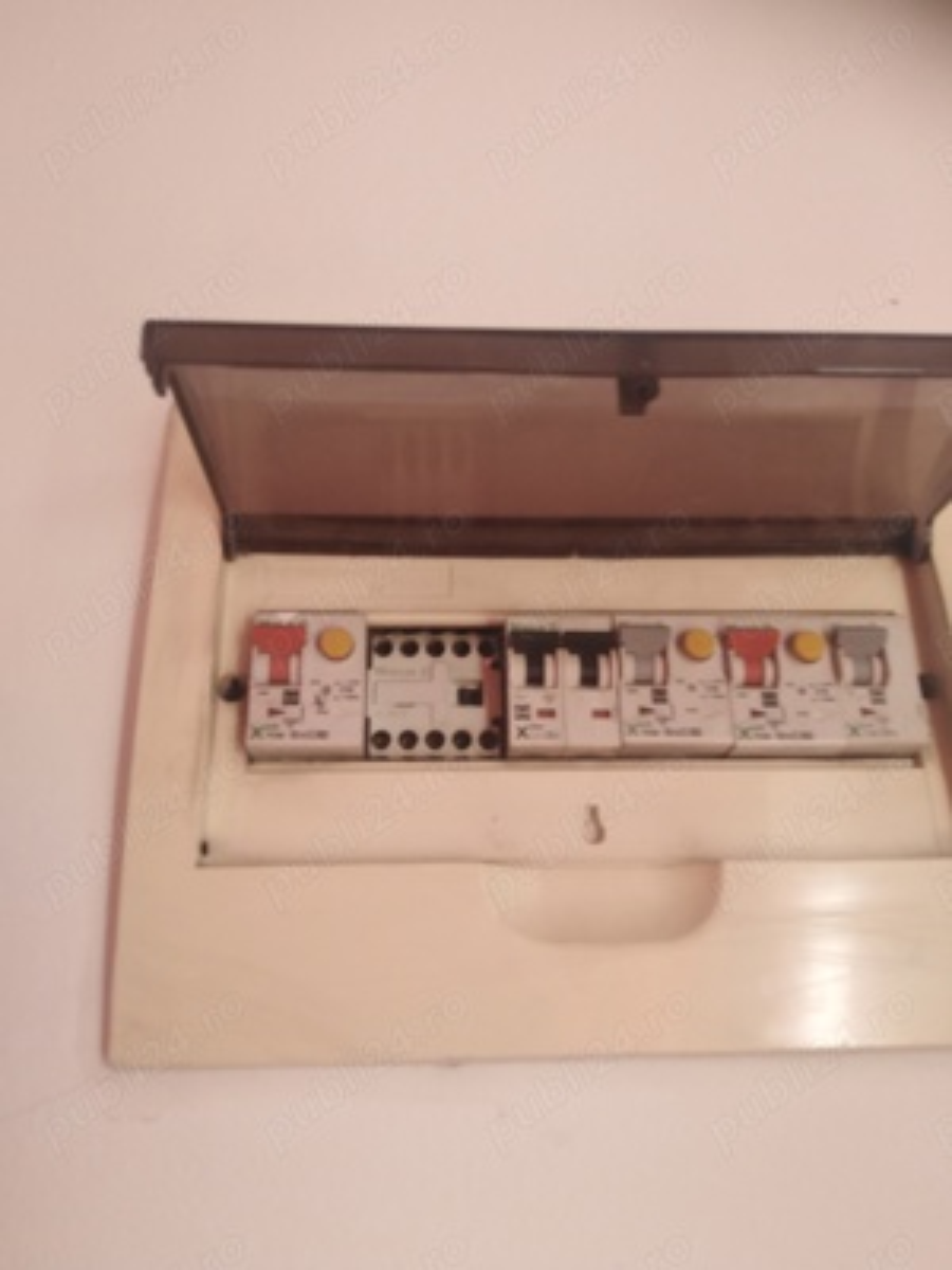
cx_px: 476
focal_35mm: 26
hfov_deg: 53.1
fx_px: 953
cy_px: 635
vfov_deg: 67.3
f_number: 1.8
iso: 261
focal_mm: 3.59
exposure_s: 1/30
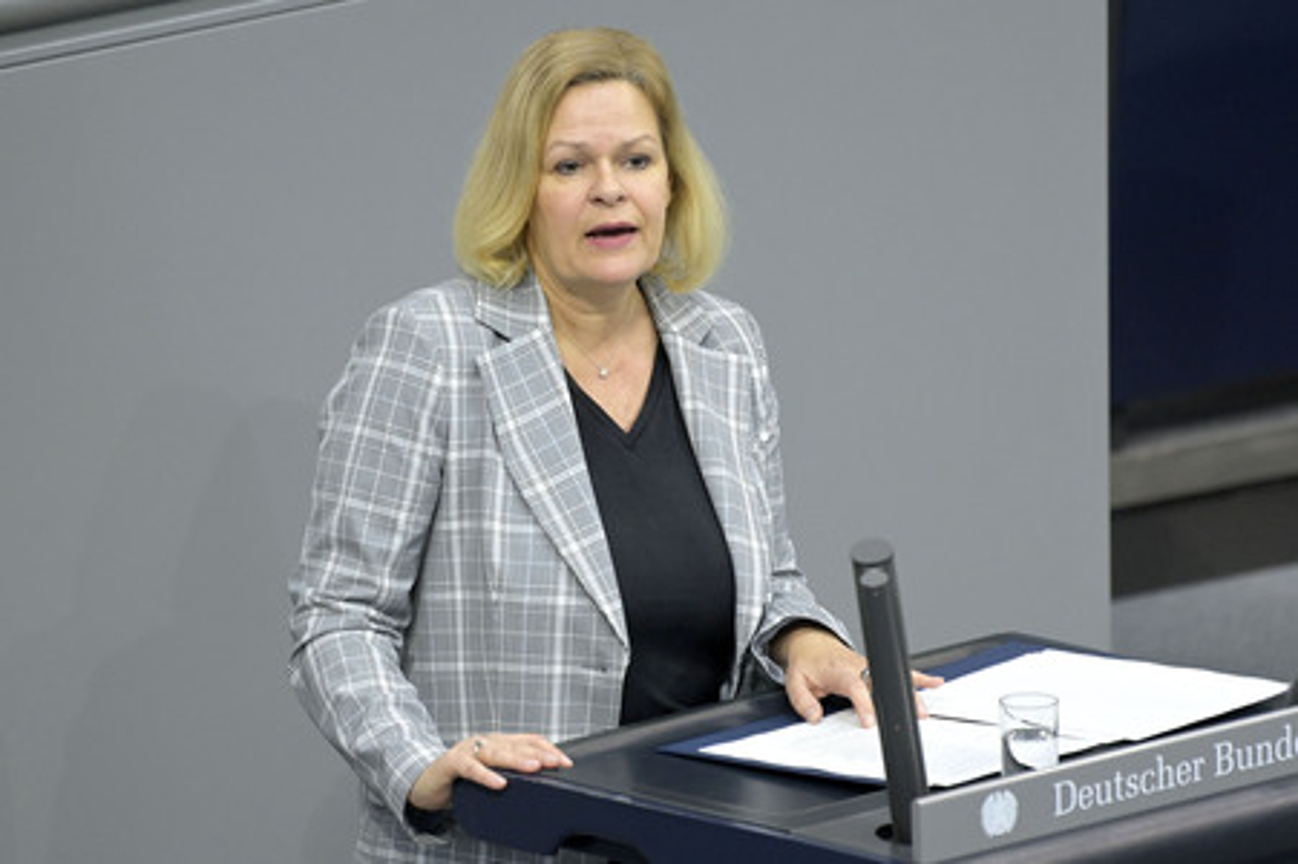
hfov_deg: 5.0
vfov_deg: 3.3
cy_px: 432
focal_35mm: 410
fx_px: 14772
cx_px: 649
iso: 8000
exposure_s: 1/400
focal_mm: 410
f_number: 5.6
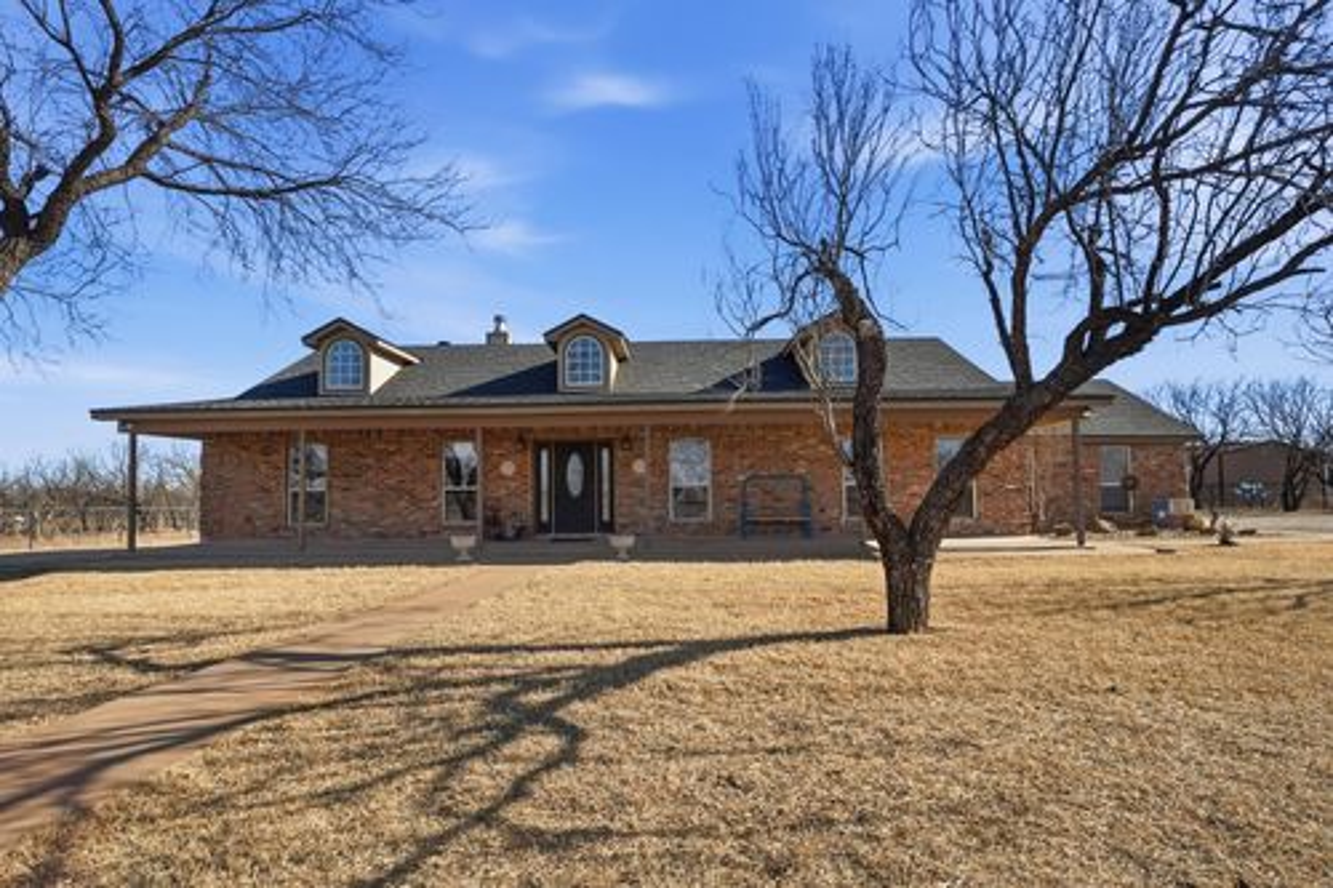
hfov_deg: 90.0
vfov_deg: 67.3
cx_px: 666
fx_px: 666
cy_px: 444
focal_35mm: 18
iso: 640
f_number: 8
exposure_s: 1/4000
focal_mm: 12
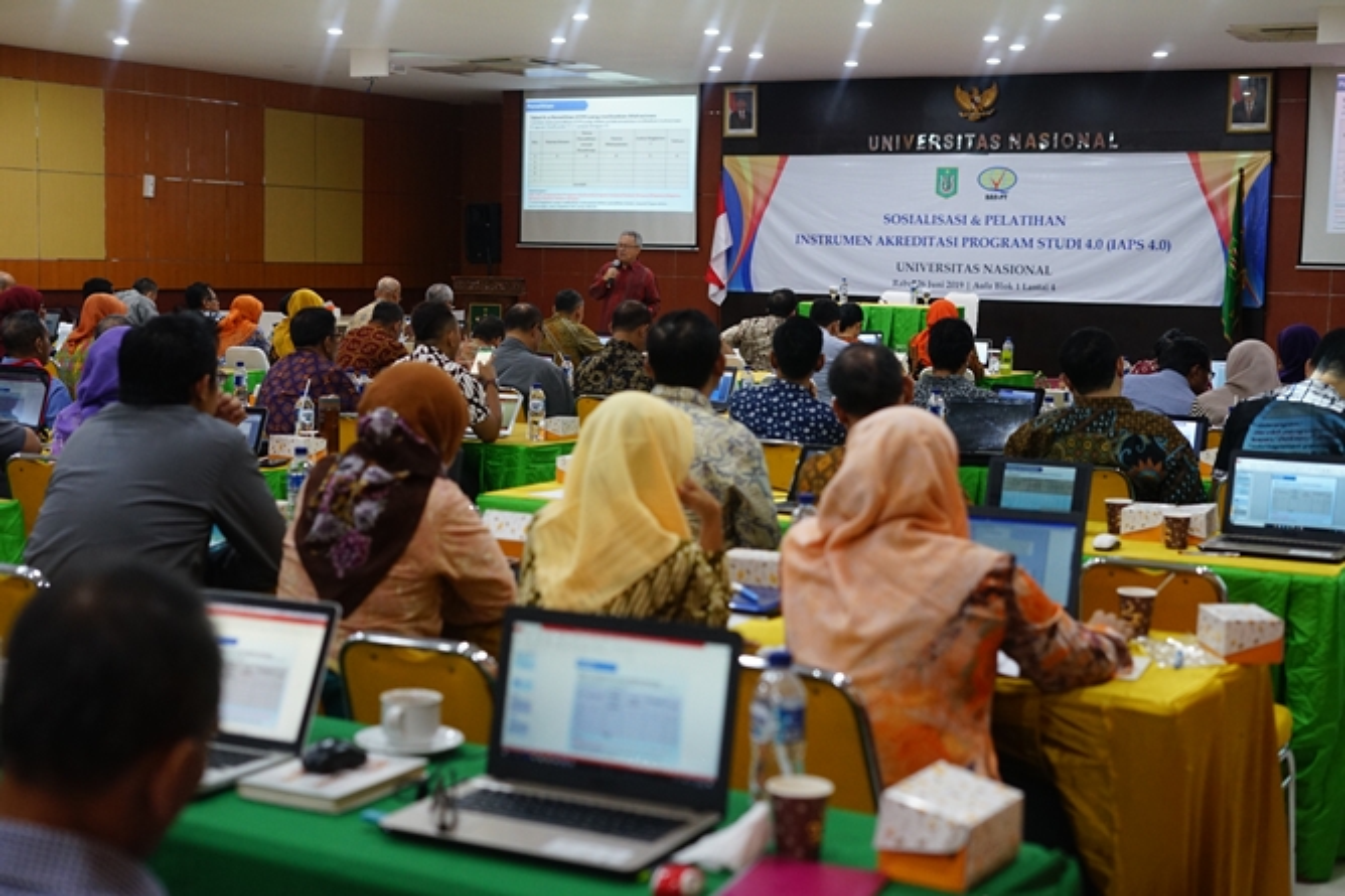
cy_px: 448
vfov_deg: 27.0
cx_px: 672
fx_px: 1867
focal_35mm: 50
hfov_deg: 39.6
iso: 1600
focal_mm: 50
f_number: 3.2
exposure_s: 1/100
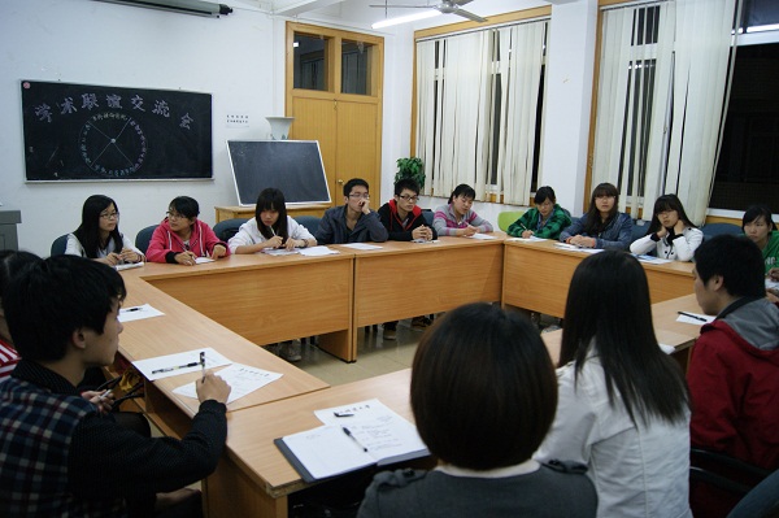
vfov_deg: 47.9
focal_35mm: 27
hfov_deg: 67.4
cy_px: 259
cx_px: 390
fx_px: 584
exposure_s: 1/15
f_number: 3.5
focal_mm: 18
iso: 400
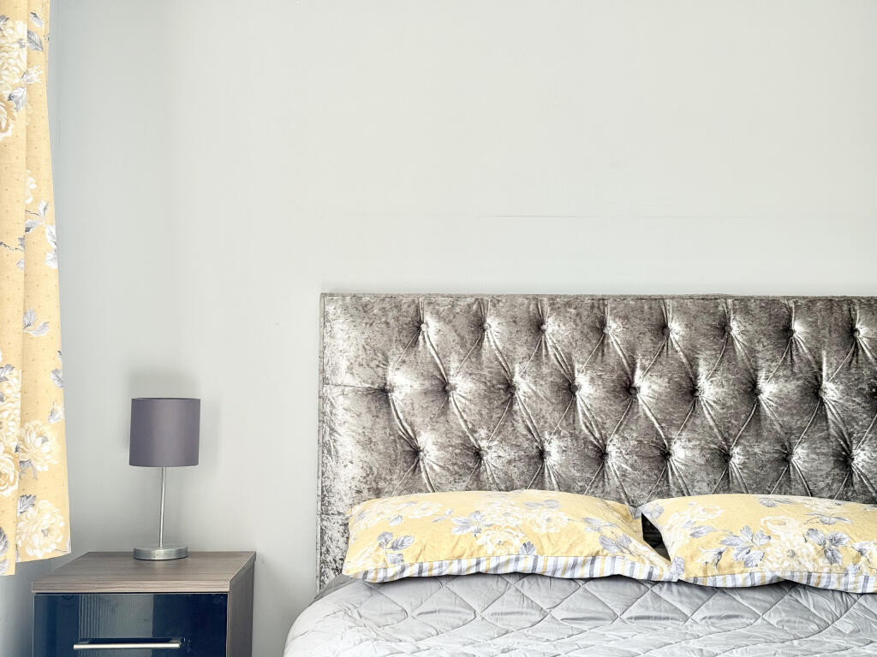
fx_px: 1216
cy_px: 328
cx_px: 438
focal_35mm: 48
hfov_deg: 39.7
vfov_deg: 30.3
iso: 100
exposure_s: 1/292
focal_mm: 6.76
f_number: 1.78
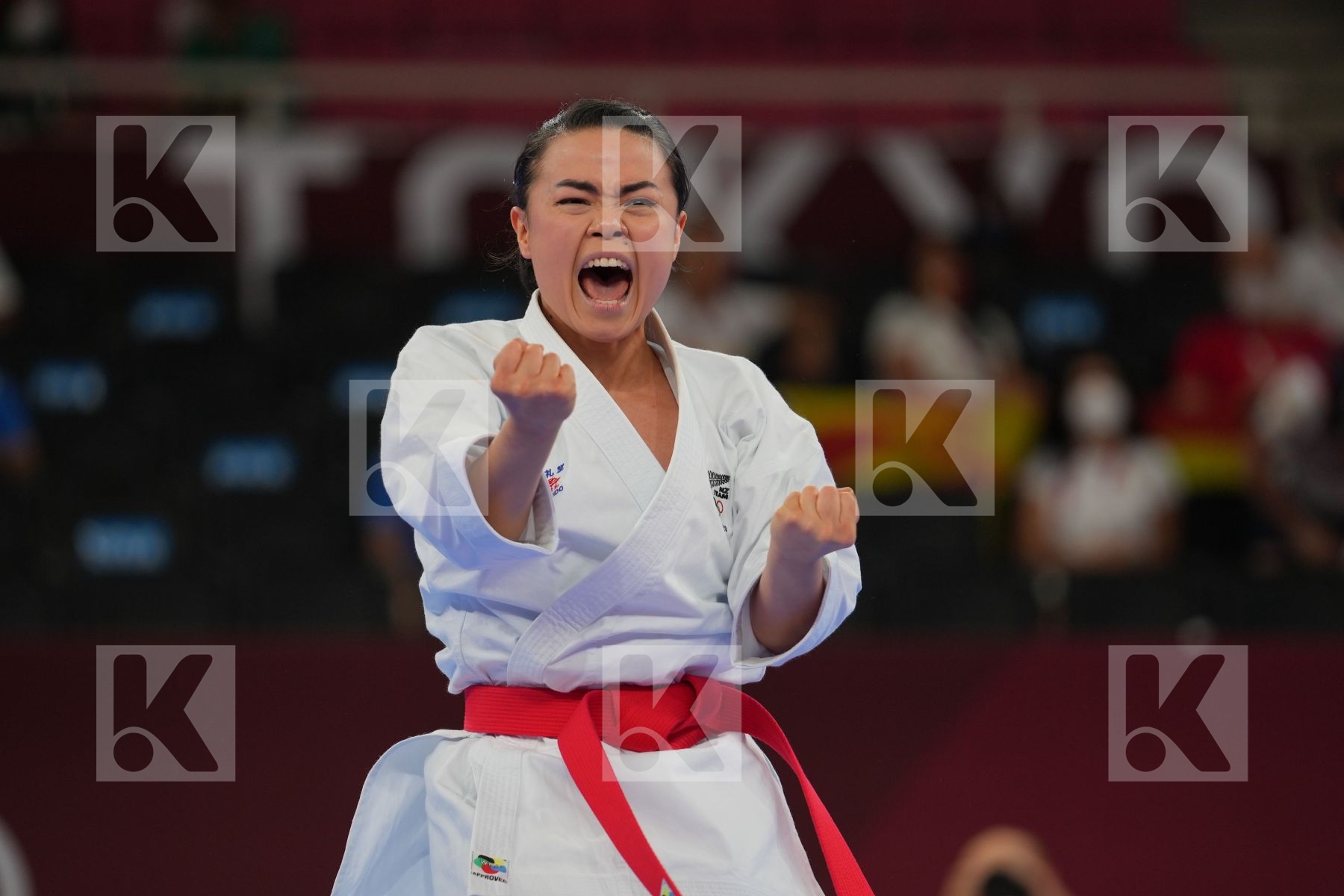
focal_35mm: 300
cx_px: 672
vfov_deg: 4.6
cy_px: 448
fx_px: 11199
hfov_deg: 6.9
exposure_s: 1/500
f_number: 2.8
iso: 250
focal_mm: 200
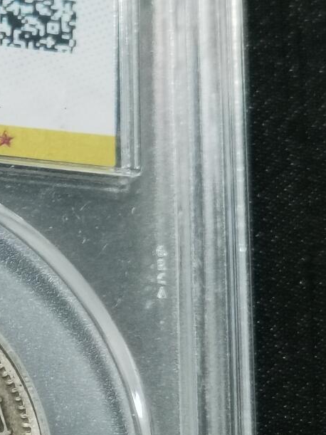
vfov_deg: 11.7
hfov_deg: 8.6
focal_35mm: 168
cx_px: -154
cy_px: 367
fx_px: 2110
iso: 160
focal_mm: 6.67
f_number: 1.9
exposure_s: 1/100
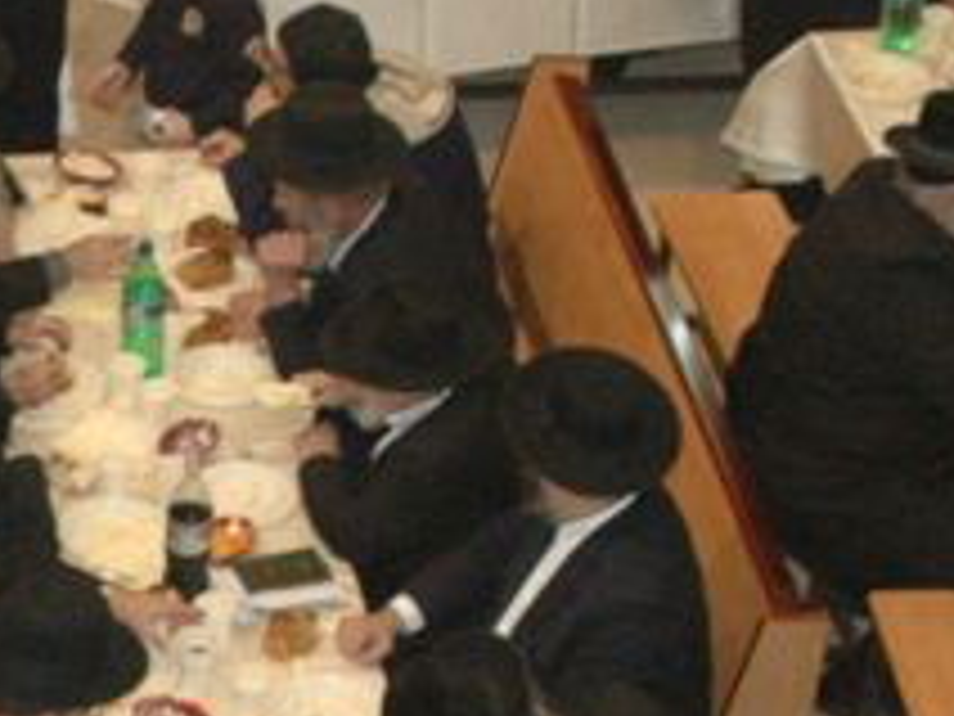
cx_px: -324
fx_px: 4217
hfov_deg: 12.5
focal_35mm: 153
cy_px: 790
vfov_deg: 9.6
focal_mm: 22
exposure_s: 1/80
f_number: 5.6
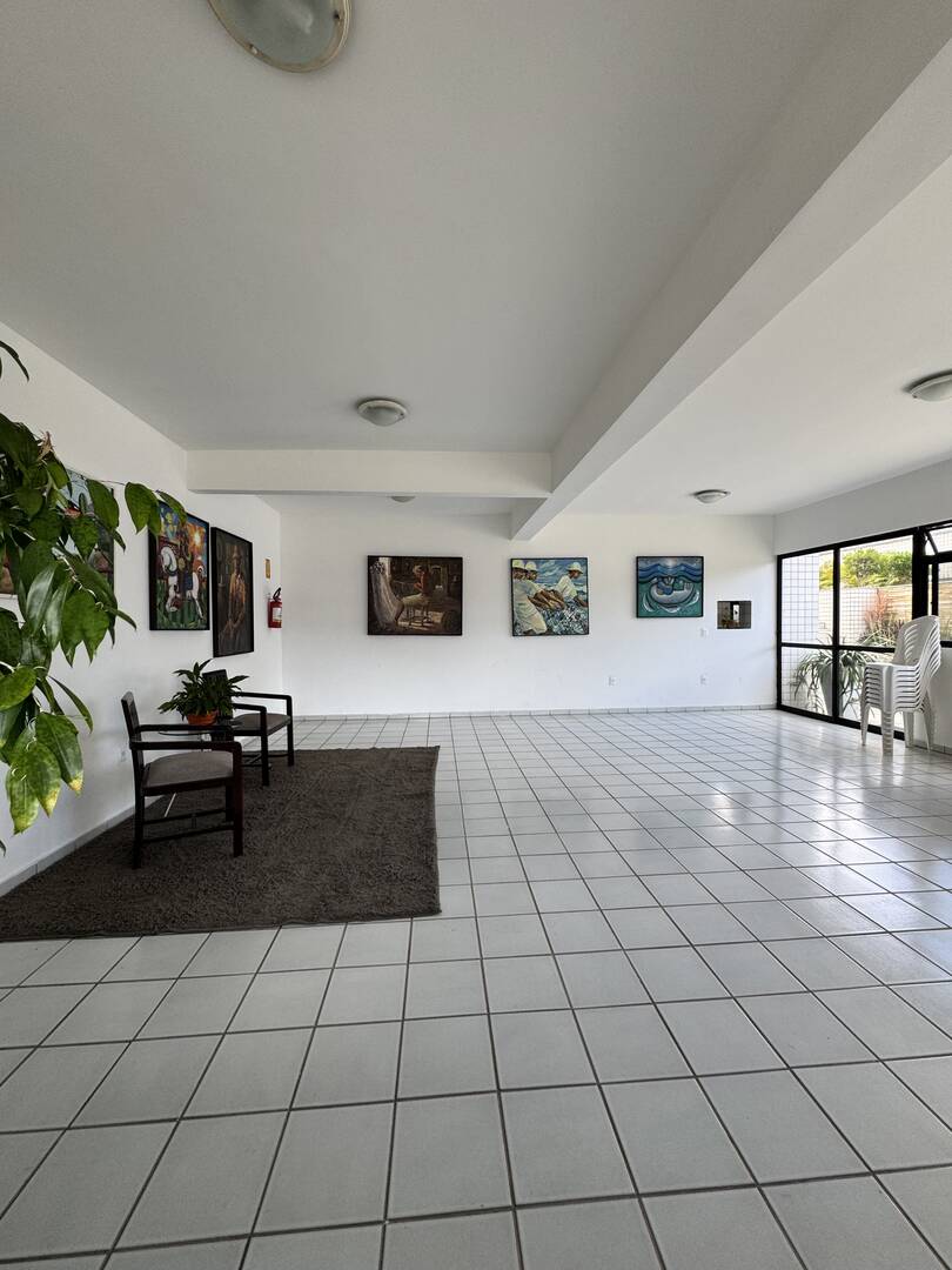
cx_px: 476
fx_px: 513
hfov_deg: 85.7
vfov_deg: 102.1
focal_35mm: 14
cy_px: 635
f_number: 2.2
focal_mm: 2.22
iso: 64
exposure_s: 1/99
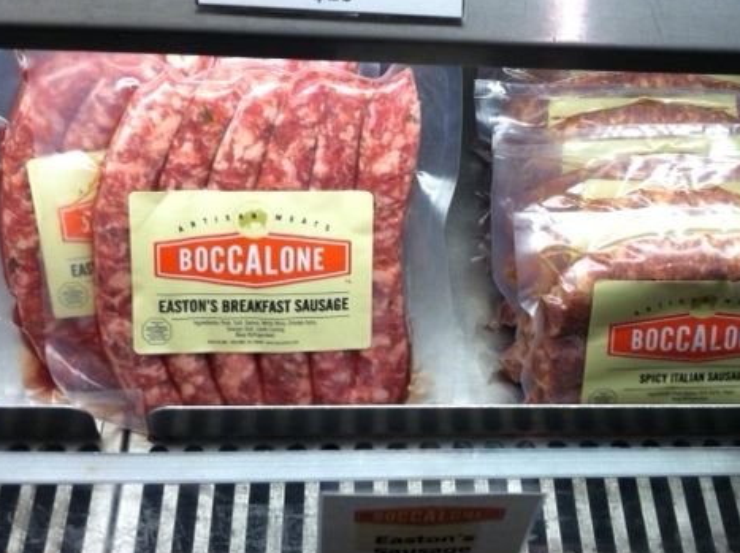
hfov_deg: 39.4
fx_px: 1025
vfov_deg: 30.0
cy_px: 193
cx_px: 461
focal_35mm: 48
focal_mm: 3.85
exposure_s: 1/60
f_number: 2.8
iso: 80
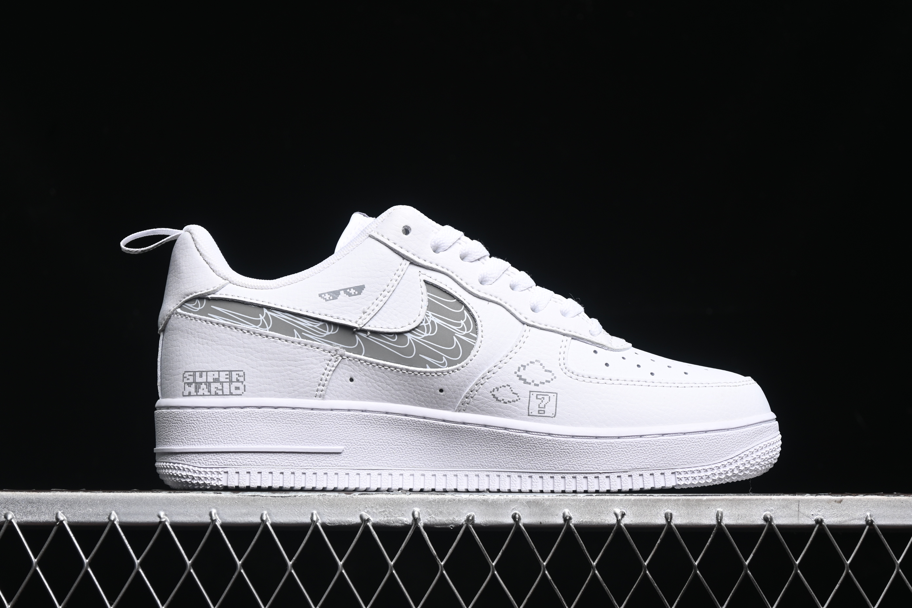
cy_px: 304
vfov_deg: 18.2
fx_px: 1900
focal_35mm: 75
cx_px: 456
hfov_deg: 27.0
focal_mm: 50
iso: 160
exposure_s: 1/60
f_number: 6.3
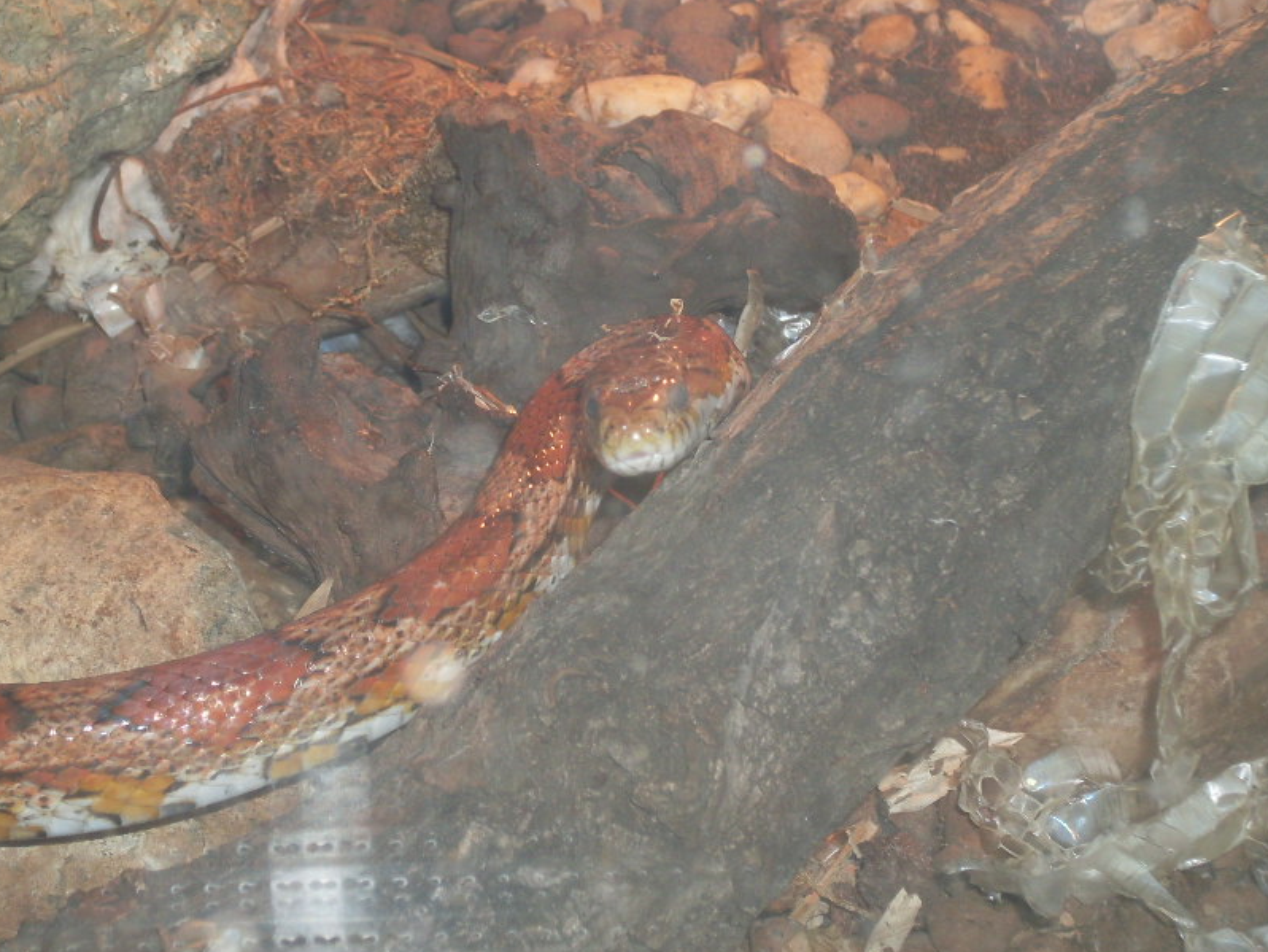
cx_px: 602
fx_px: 4324
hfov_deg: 16.7
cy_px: 401
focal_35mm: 118
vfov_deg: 12.6
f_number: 4.4
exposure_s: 1/60
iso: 100
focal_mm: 15.3
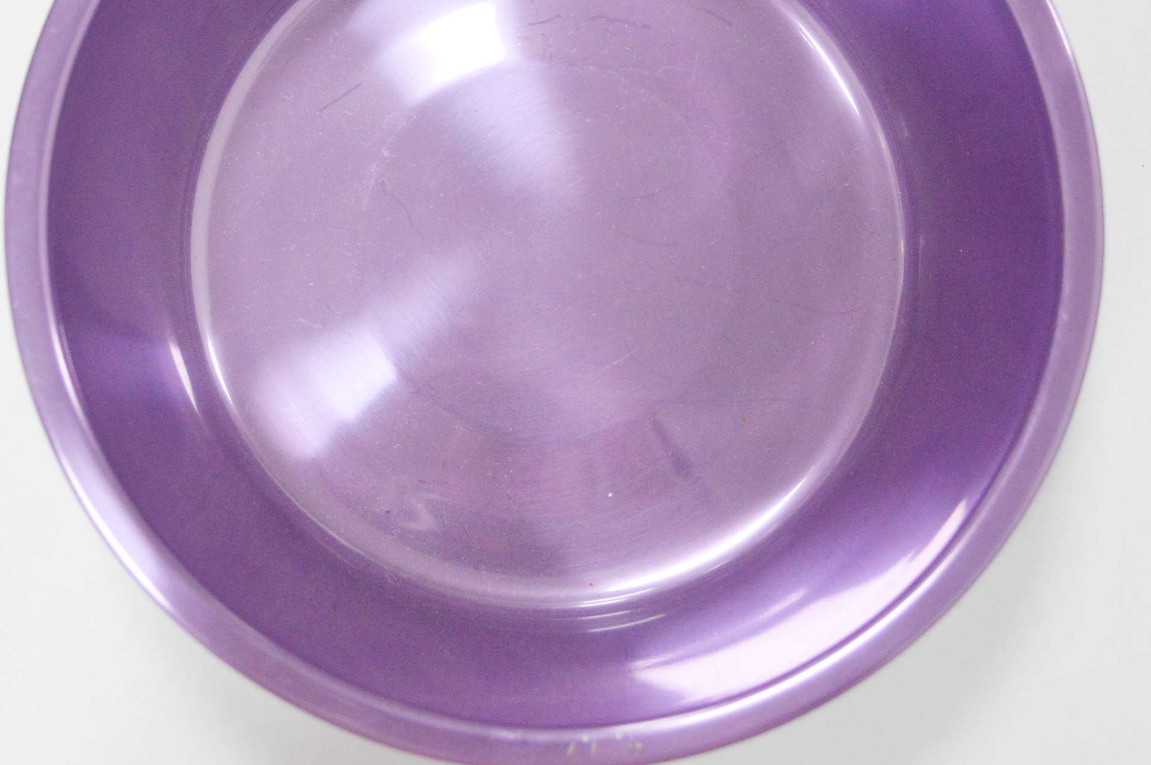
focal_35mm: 57
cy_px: 240
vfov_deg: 23.6
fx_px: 1821
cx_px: 570
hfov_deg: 35.1
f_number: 4
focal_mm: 24
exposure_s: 1/160
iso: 1600
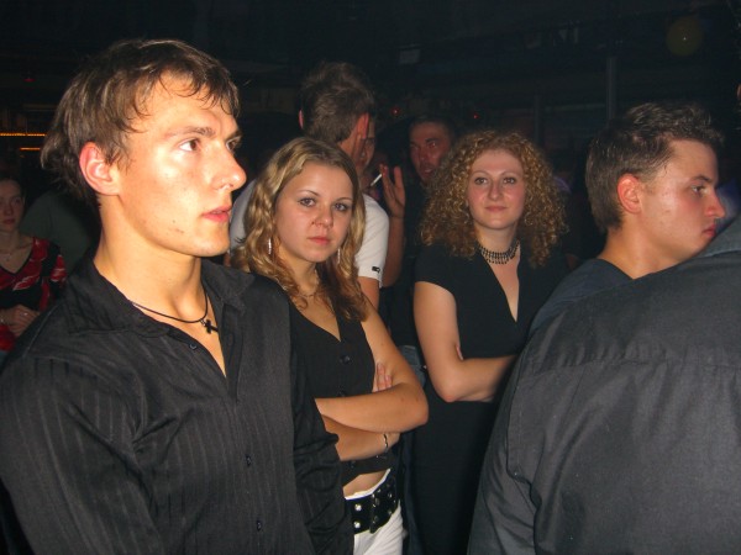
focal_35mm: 38
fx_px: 813
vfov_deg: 37.7
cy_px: 278
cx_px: 370
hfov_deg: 49.0
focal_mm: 7.9
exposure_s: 1/60
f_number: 2.8
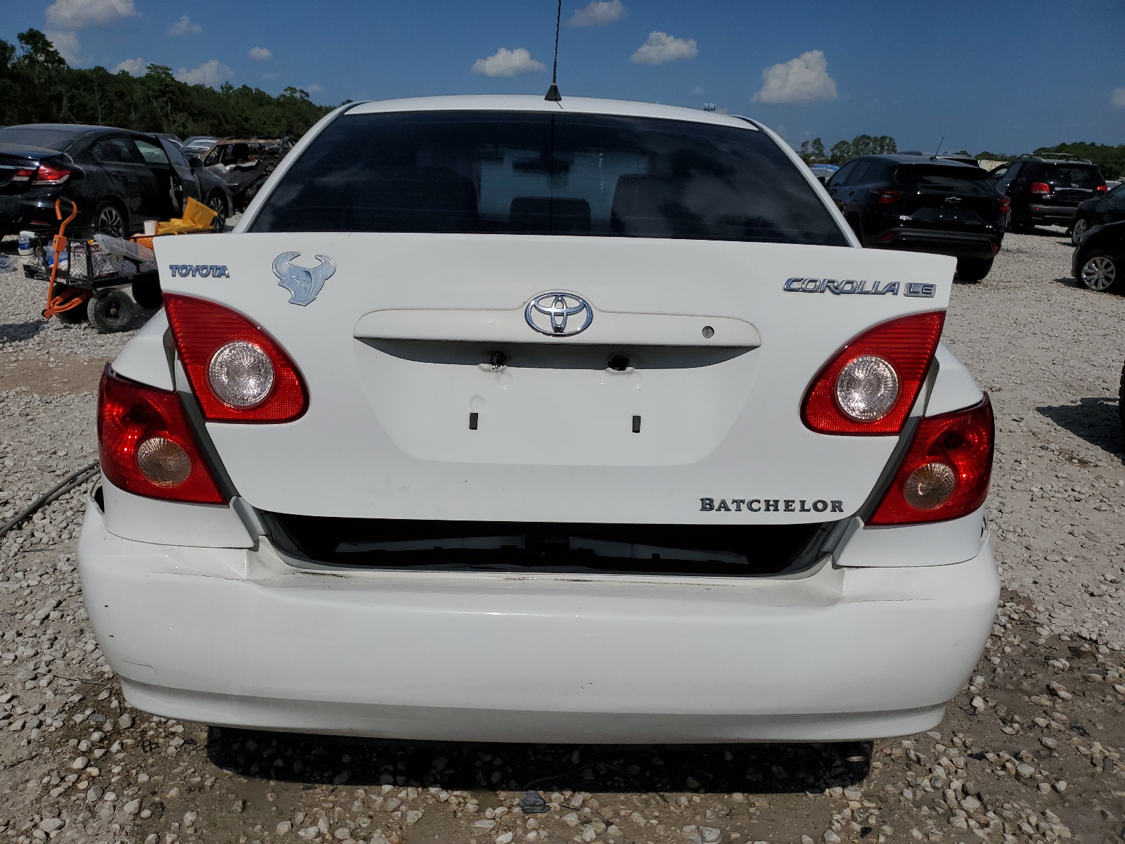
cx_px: 562
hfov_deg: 67.3
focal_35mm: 26
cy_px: 422
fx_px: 845
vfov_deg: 53.1
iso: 50
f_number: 1.5
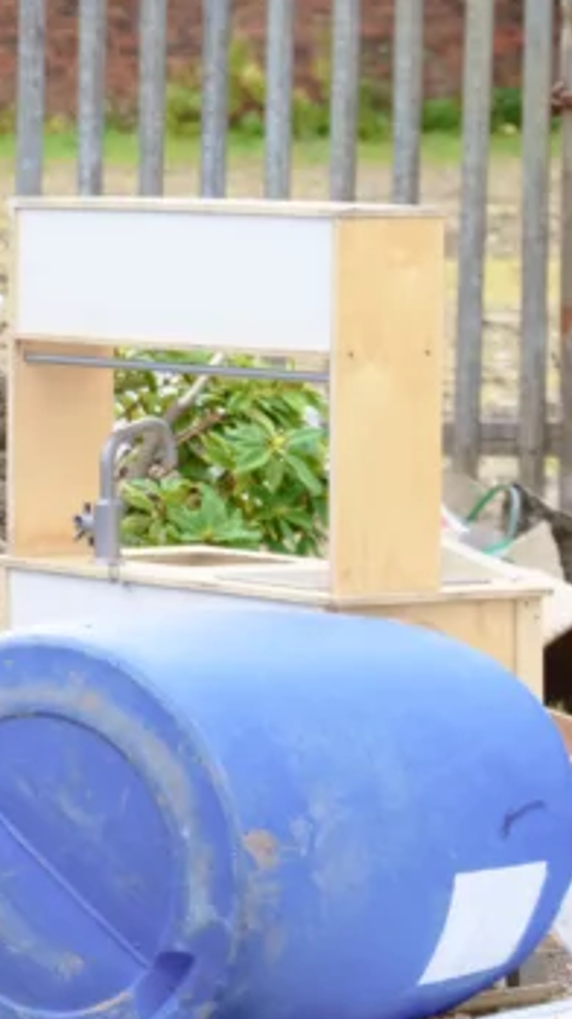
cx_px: -487
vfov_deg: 9.7
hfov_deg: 5.4
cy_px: 288
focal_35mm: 221
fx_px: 5966
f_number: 6
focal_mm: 72
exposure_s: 1/80
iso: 100
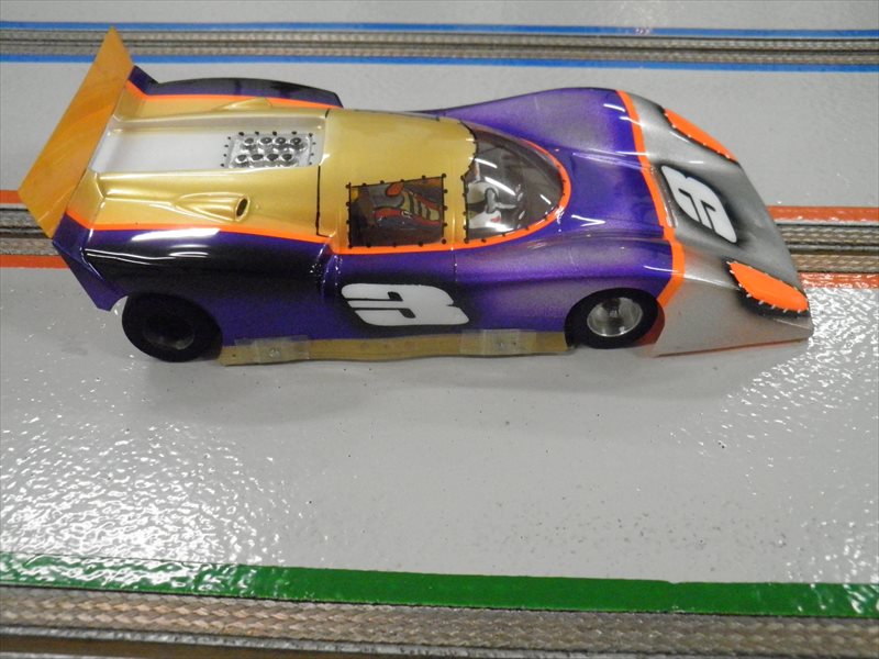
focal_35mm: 34
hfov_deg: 54.0
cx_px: 440
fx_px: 863
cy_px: 330
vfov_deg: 41.8
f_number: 3.5
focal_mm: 6.1
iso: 800
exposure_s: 1/80
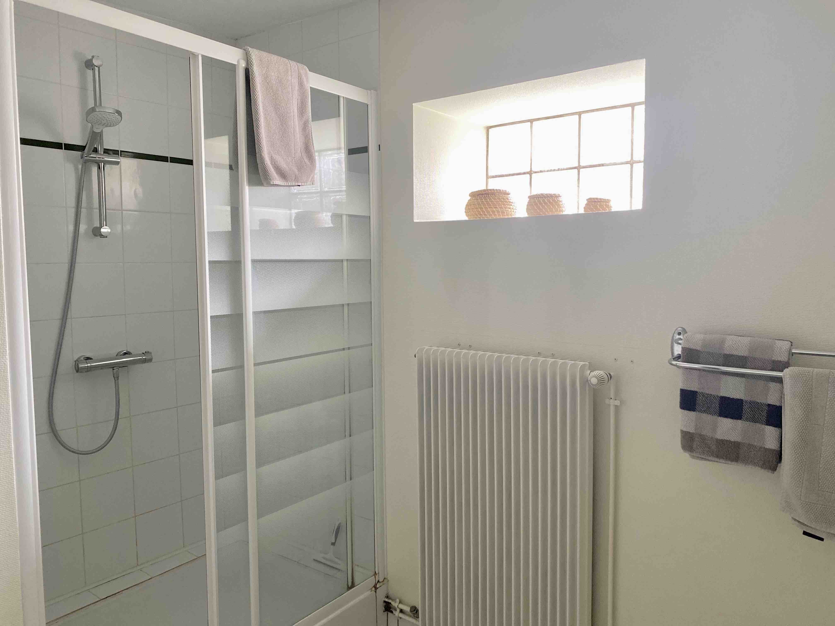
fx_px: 627
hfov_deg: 67.3
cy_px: 313
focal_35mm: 26
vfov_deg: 53.1
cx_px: 418
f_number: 1.8
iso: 250
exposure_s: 1/60
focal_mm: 4.25
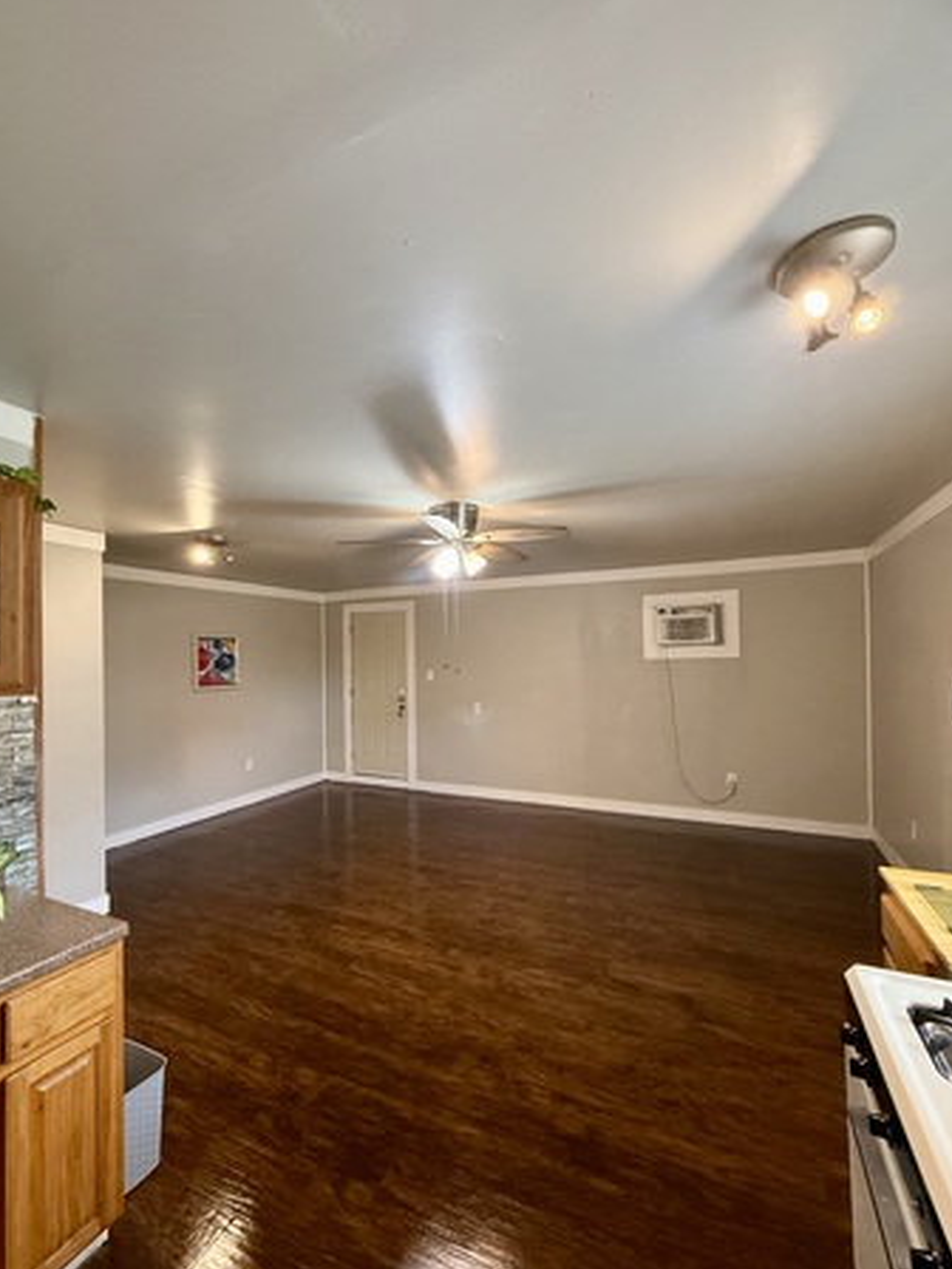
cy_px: 657
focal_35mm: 15
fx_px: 550
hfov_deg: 81.7
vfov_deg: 98.1
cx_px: 465
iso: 500
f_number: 2.2
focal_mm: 2.22
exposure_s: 1/120
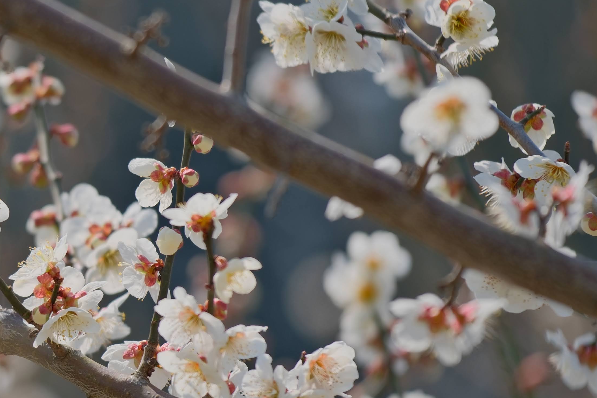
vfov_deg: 3.0
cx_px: -41
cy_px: 201
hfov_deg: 4.4
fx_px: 7694
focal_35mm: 464
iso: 125
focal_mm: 140
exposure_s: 1/1500
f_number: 2.8
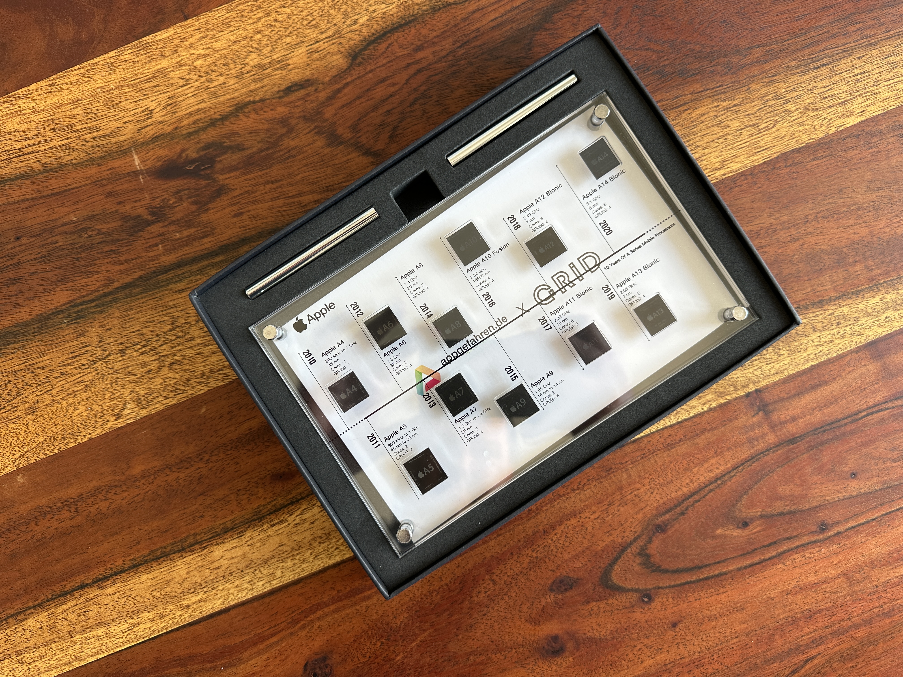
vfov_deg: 56.8
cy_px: 338
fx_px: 626
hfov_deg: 71.6
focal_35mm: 24
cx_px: 452
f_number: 1.78
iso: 80
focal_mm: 6.86
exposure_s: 1/121
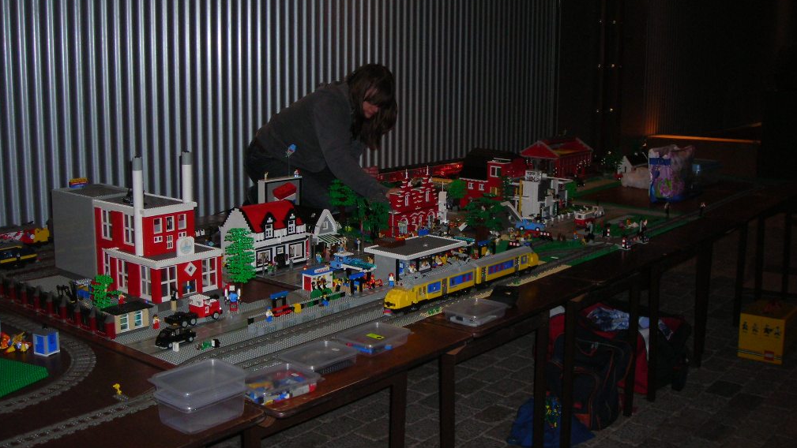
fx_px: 888
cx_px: 395
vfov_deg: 28.3
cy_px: 190
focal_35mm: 42
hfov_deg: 48.3
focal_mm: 6.3
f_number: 3.2
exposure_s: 1/60.1
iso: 134
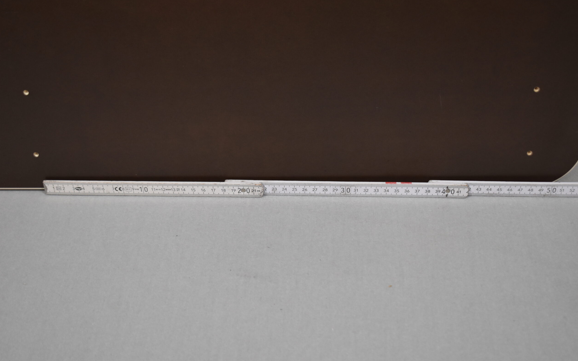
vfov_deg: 22.0
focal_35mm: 59
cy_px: 191
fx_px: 929
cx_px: 287
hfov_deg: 34.6
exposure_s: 1/200
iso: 800
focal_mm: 38
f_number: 4.8
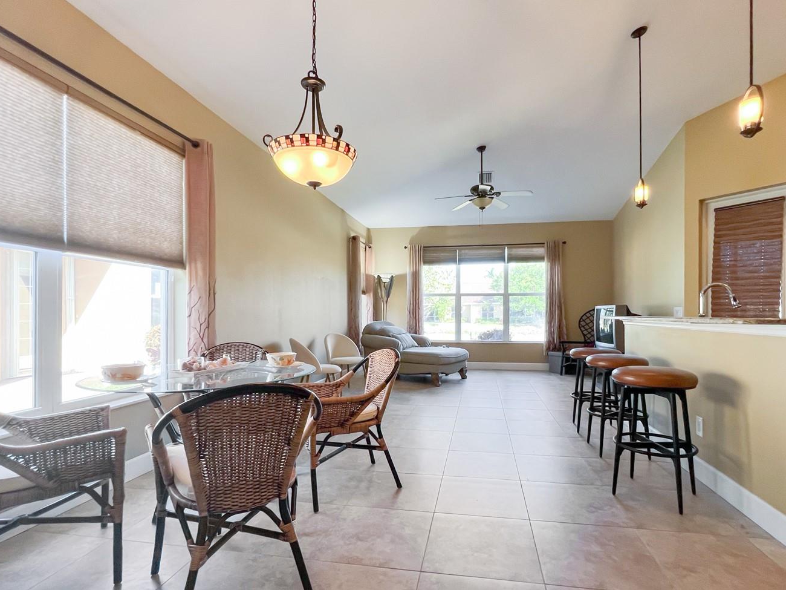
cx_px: 410
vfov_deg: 78.1
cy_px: 286
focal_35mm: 16
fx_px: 363
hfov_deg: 94.4
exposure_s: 1/120
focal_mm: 1.57
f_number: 1.8
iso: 125
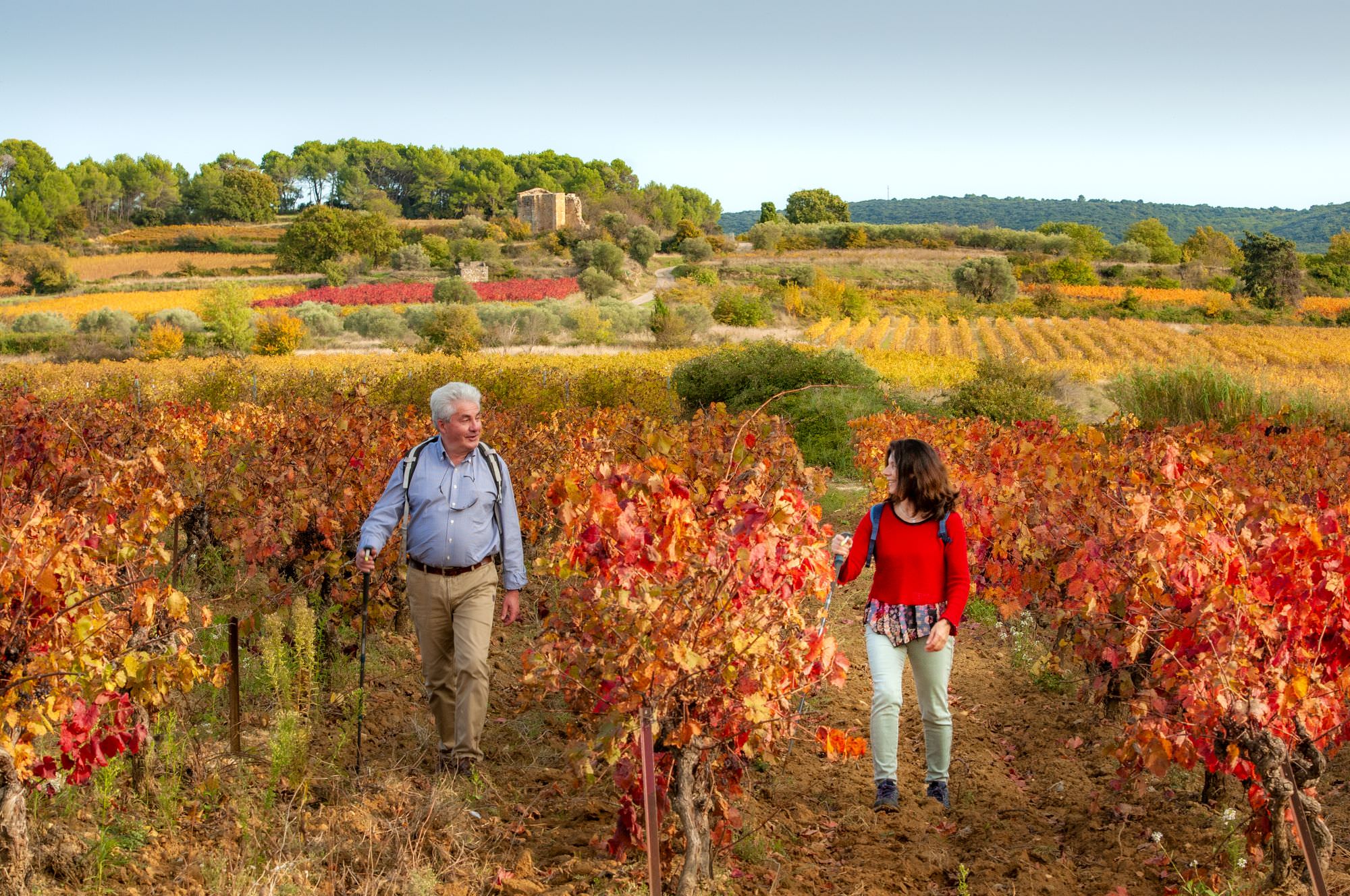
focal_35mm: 120
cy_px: 448
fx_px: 4494
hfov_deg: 17.1
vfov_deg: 11.4
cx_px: 675
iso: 200
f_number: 11
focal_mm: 80
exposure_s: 1/100
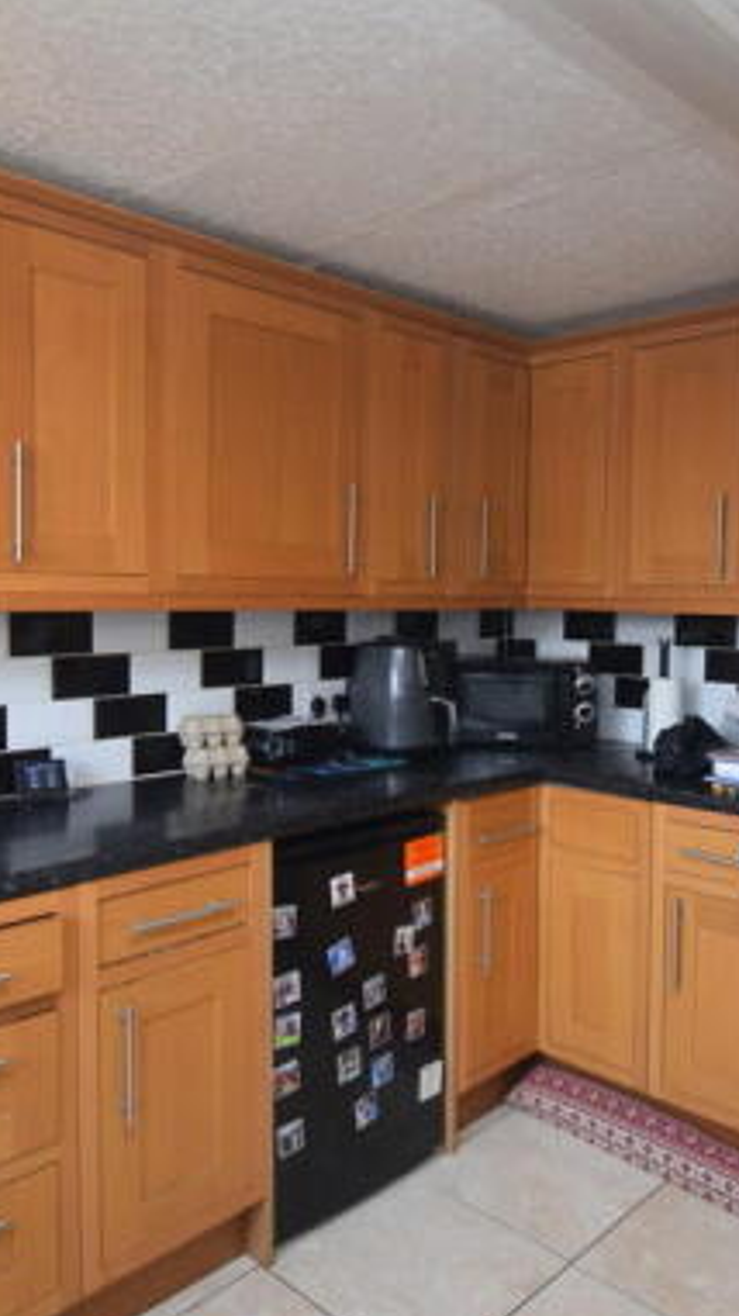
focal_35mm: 27
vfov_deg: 69.9
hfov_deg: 42.8
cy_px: 658
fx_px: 942
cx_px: 395
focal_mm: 10
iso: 800
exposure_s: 1/60
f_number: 4.5
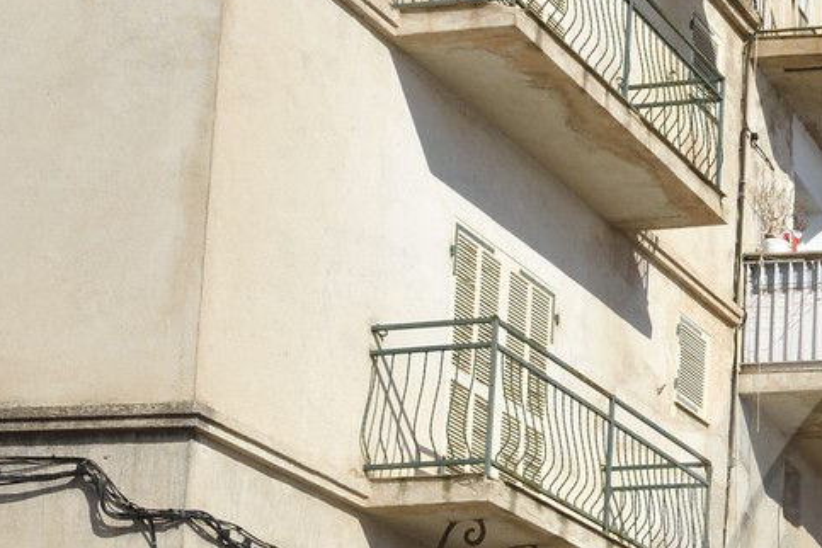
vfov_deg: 12.3
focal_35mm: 106
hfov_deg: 17.1
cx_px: 1302
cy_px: 804
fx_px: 2420
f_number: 16
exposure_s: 1/250
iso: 200
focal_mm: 32
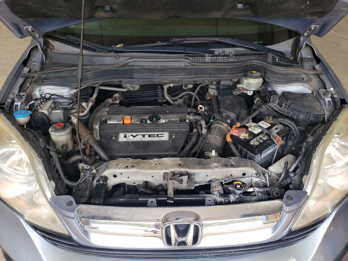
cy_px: 130
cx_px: 174
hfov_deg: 67.3
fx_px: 261
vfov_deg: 53.1
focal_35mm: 26
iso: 50
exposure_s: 1/185
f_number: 1.5
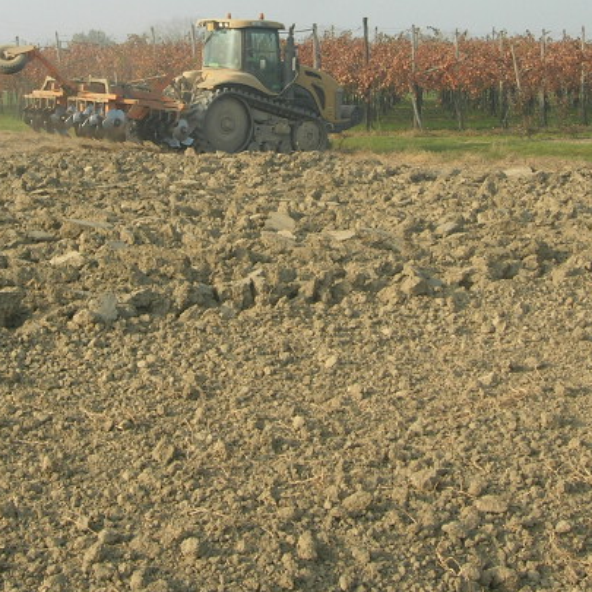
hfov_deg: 20.4
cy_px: 104
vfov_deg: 20.1
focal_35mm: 85
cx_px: 231
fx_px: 1645
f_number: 4.8
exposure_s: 1/290
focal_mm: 7.8
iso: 64
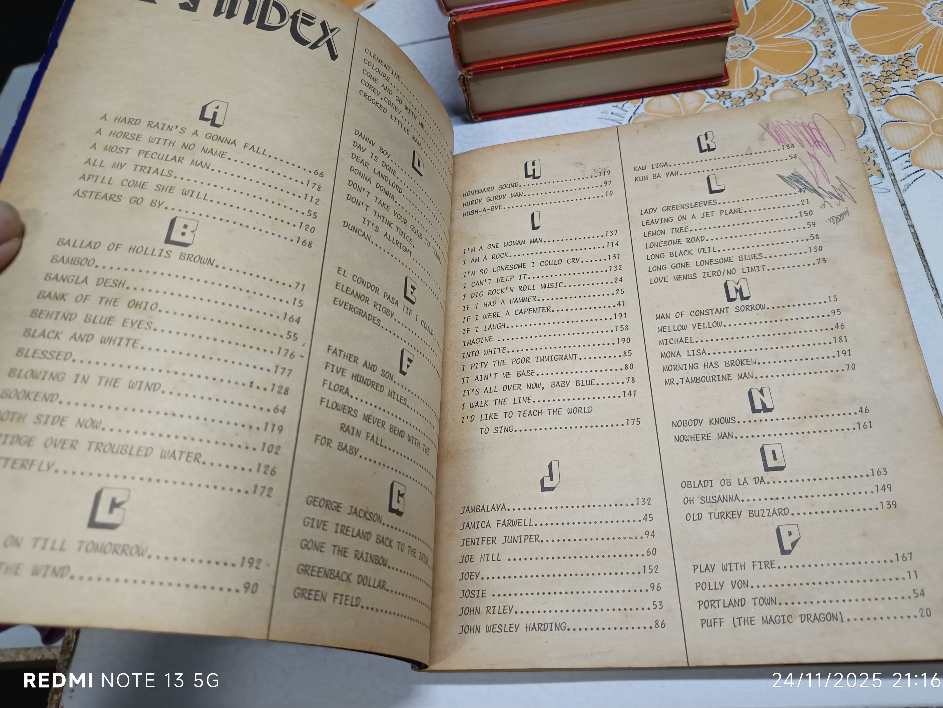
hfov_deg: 69.4
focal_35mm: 25
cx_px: 482
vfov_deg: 54.9
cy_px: 350
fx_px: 681
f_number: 1.7
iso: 1203
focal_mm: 5.31
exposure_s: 1/33.3
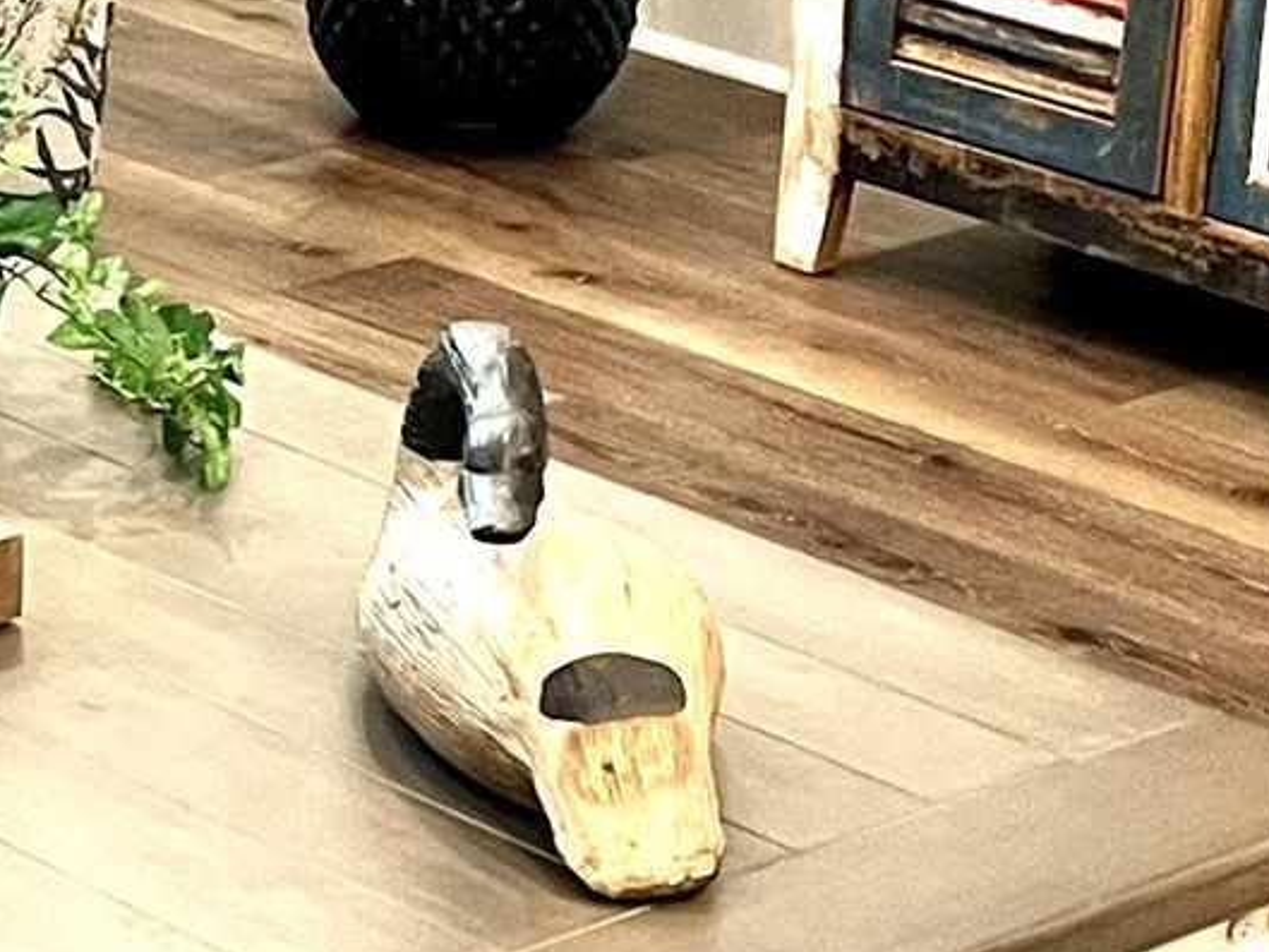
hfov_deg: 12.6
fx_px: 5537
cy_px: 329
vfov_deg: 9.8
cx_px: -425
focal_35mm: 151
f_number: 1.6
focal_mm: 5.1
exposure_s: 1/60
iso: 100
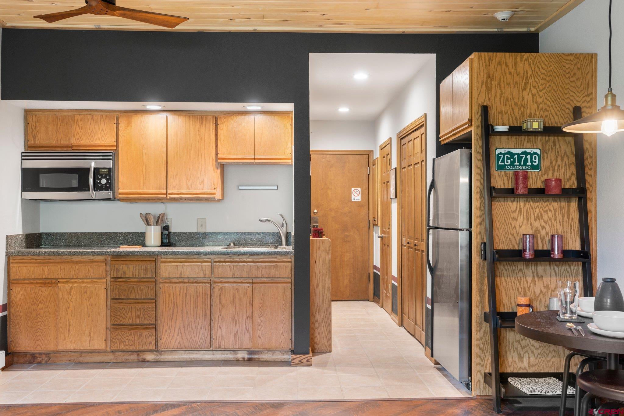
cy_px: 208
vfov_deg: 38.9
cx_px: 312
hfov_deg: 55.8
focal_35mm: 34
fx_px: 589
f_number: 8
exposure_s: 1
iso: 400
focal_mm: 34
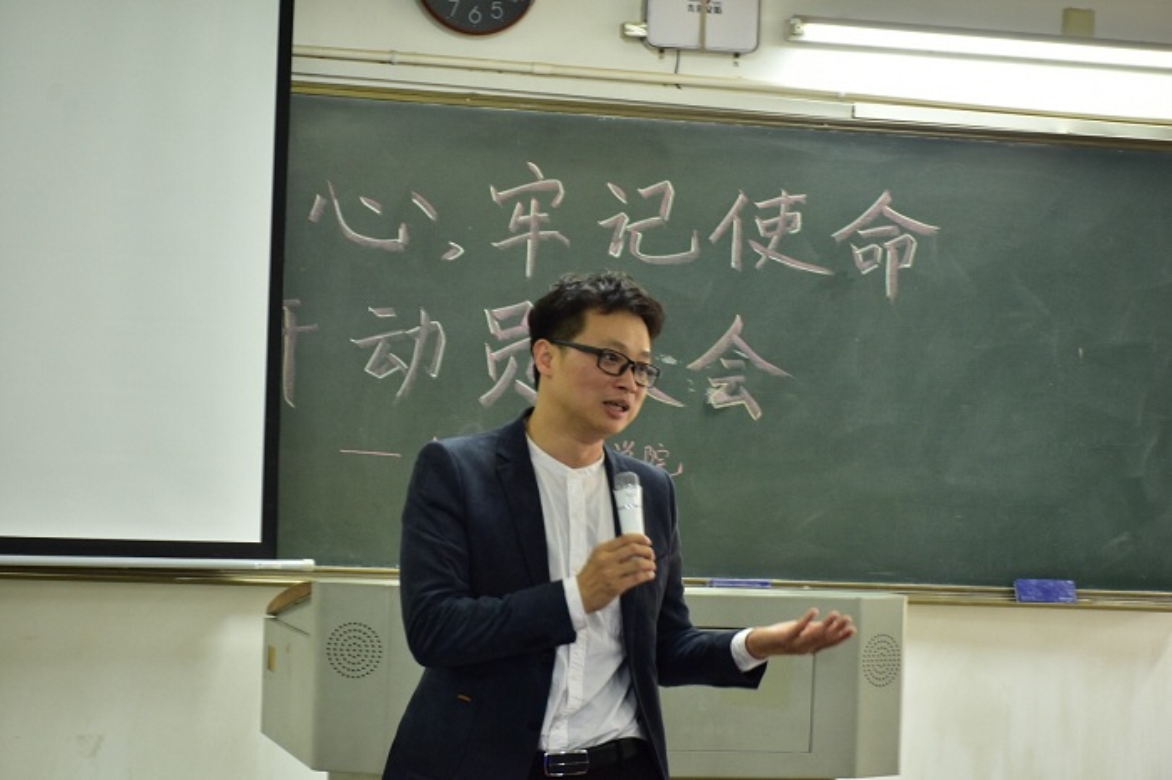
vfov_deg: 16.2
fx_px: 2733
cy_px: 390
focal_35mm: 84
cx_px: 586
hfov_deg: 24.2
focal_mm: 56
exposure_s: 1/25
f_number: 7.1
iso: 800
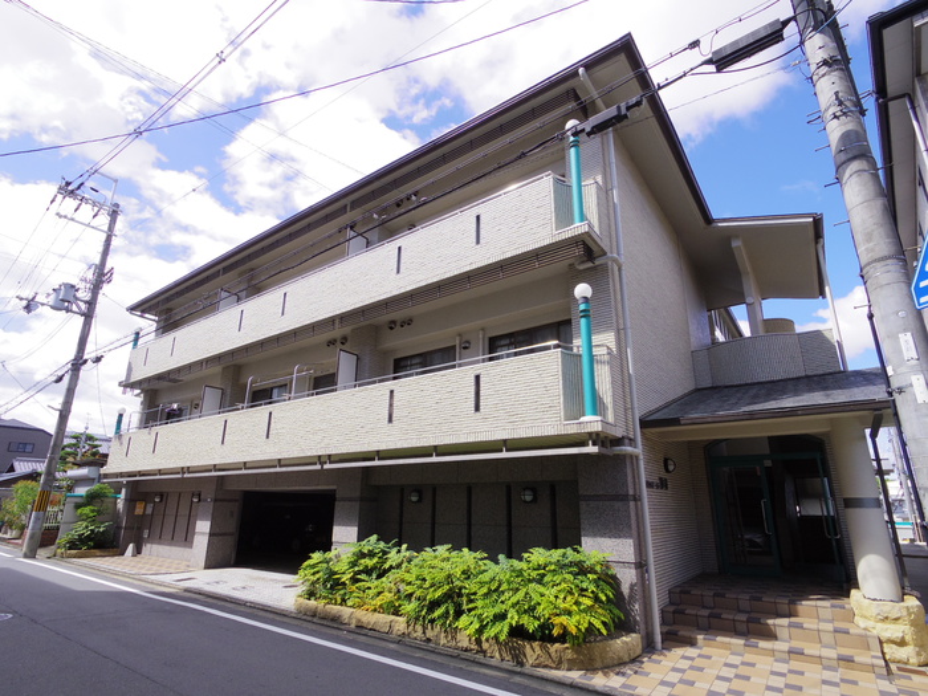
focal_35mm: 17
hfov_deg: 91.0
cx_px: 464
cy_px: 348
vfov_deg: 74.7
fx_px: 456
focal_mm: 3.8
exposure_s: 1/500
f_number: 4.5
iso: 200
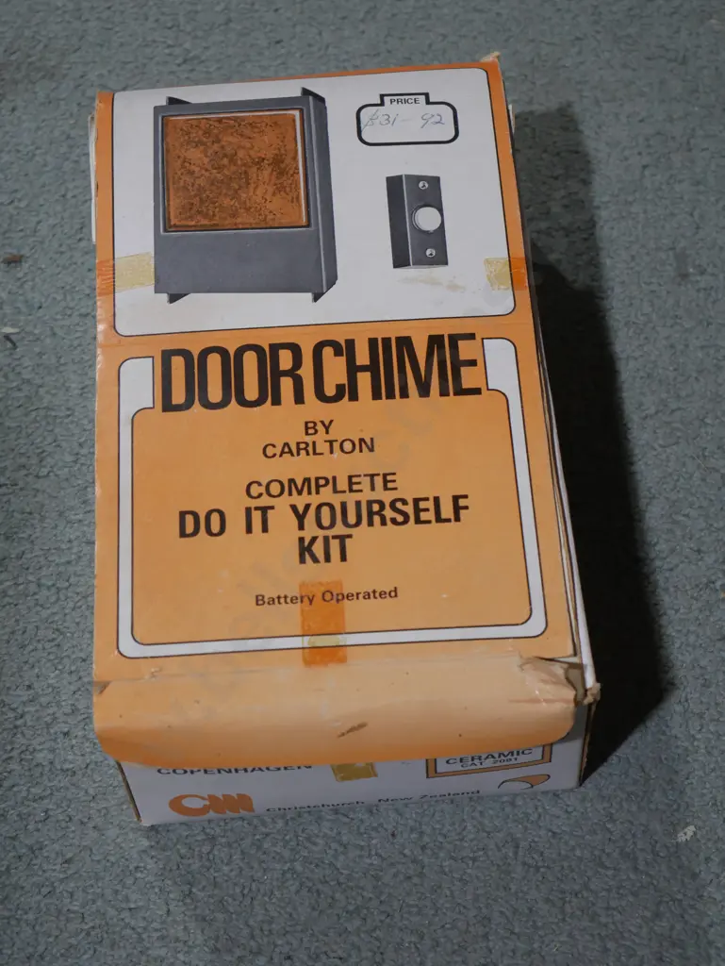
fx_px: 2009
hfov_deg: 20.5
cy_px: 483
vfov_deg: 27.0
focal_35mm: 72
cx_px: 362
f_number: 5.5
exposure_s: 1/80
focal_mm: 36
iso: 640
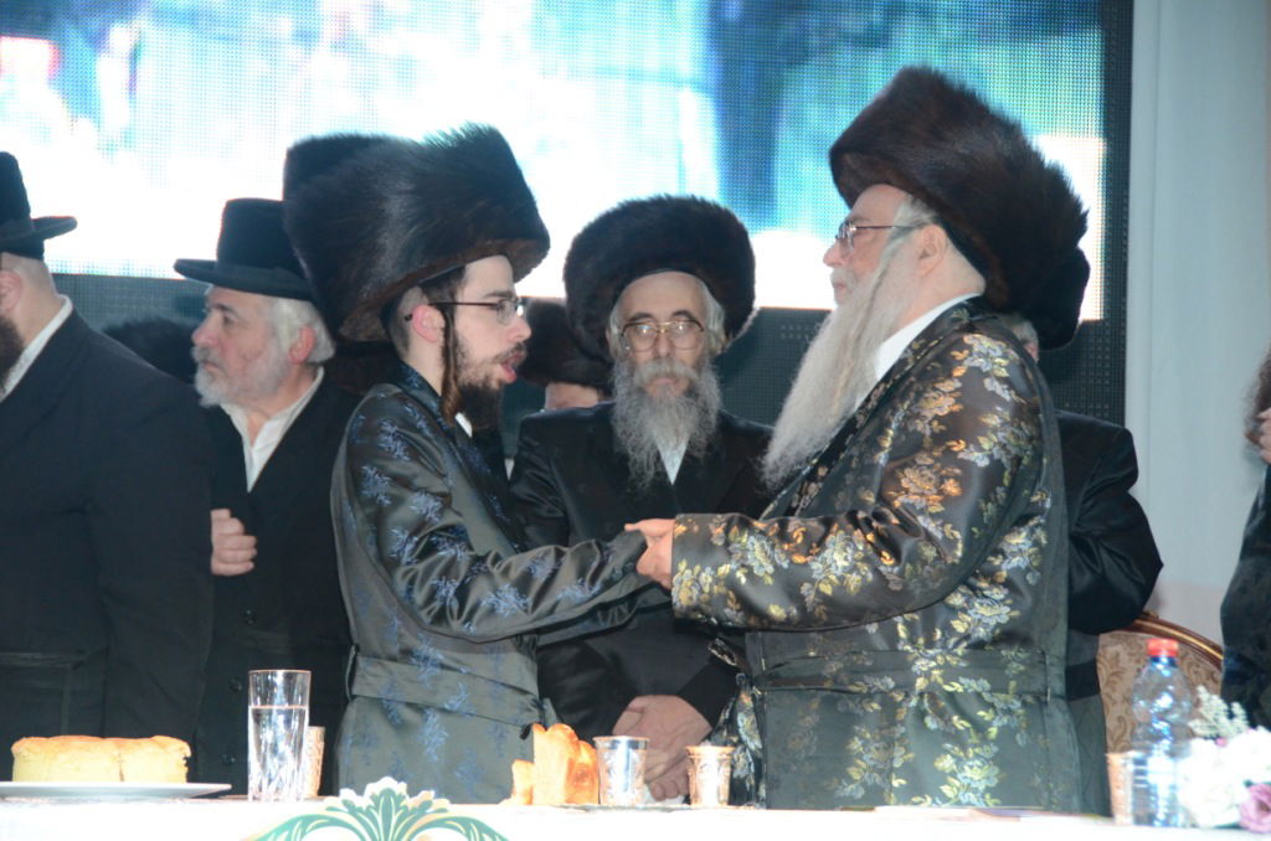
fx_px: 4756
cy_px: 420
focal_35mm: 135
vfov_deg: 10.1
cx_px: 636
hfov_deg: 15.2
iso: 2000
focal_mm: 90
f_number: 5.6
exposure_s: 1/80
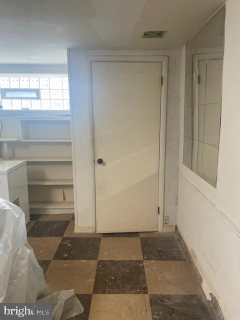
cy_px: 160
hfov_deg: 53.1
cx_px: 120
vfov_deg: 67.3
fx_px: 240
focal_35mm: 26
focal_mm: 4.2
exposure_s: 1/120
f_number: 1.6
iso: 100
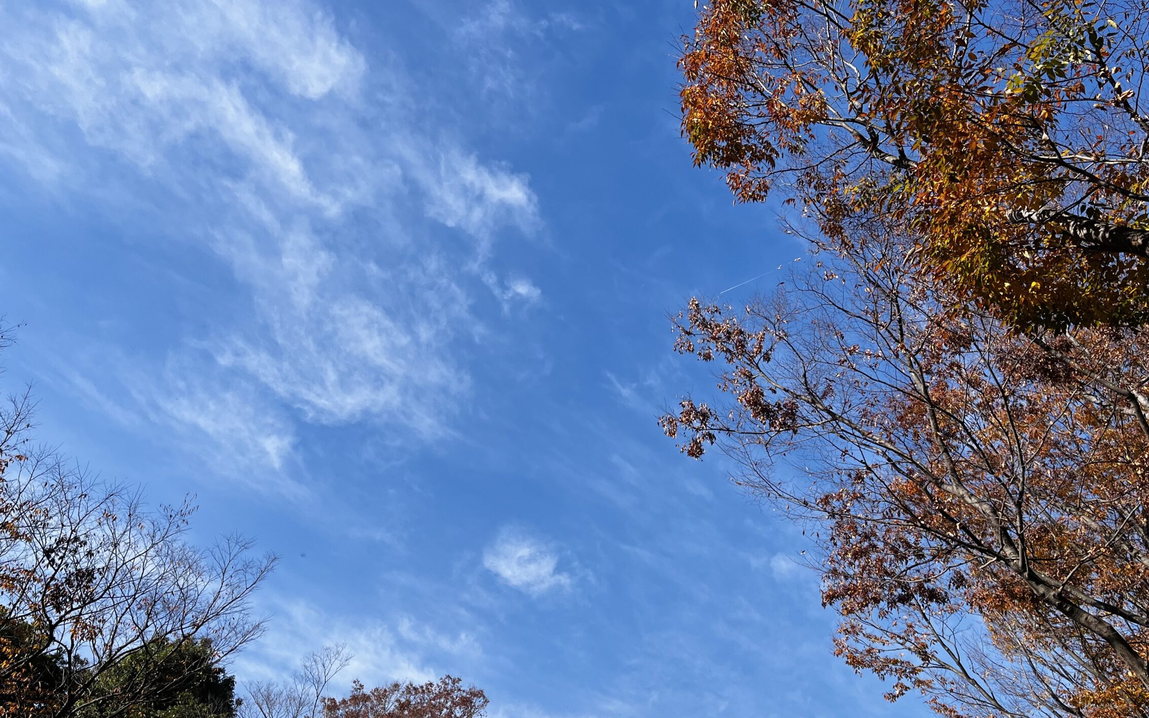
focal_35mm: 31
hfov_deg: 61.2
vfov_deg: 40.5
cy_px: 422
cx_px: 607
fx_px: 971
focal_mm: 5.1
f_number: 1.6
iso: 50
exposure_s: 1/2410
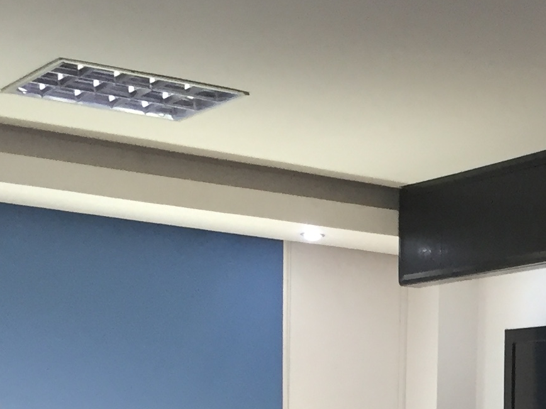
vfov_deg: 12.5
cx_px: 646
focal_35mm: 109
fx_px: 1719
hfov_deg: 17.3
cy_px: 712
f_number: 2.2
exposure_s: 1/33
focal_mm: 4.15
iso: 50
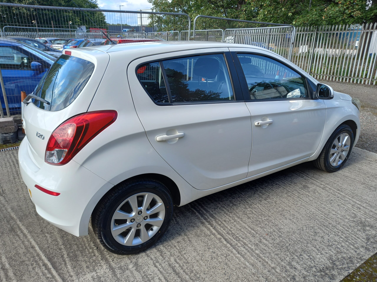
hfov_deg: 69.4
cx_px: 188
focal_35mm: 25
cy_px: 141
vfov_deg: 54.9
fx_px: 272
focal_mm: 4.6
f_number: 2
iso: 25
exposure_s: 1/245
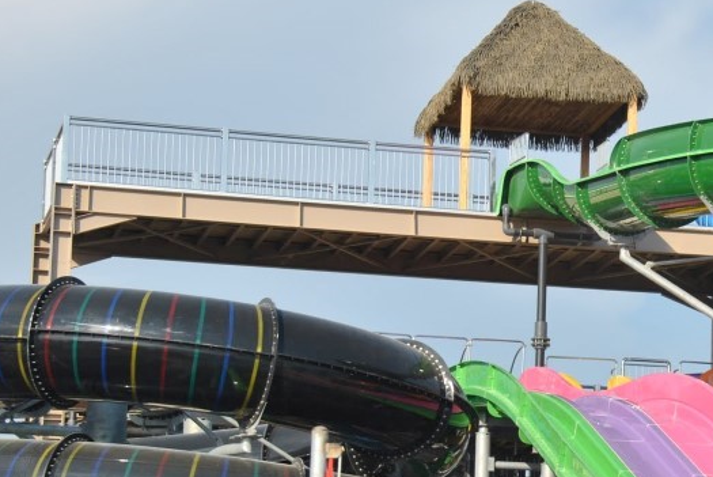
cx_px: 639
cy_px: 311
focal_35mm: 164
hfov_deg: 12.4
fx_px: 3251
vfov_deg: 8.4
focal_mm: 50
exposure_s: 1/250
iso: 100
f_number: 8
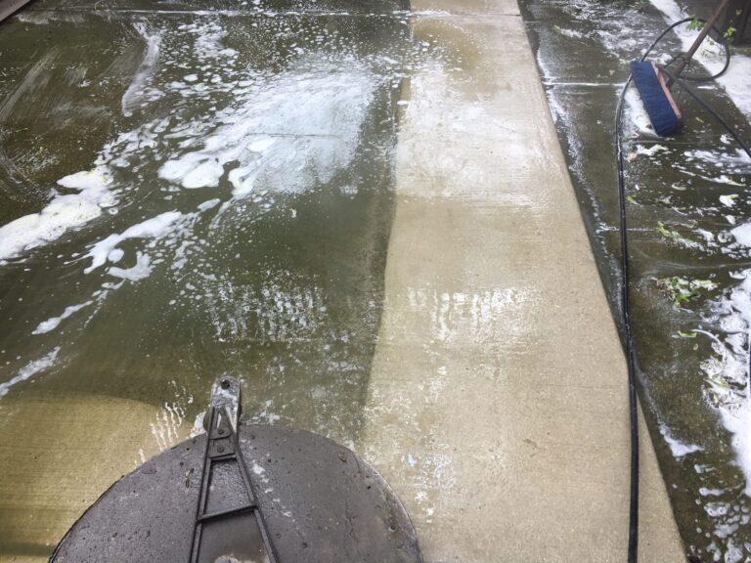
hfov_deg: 61.7
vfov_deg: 48.2
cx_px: 376
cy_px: 282
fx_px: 629
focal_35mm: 29
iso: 25
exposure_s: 1/334
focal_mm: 4.15
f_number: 2.2
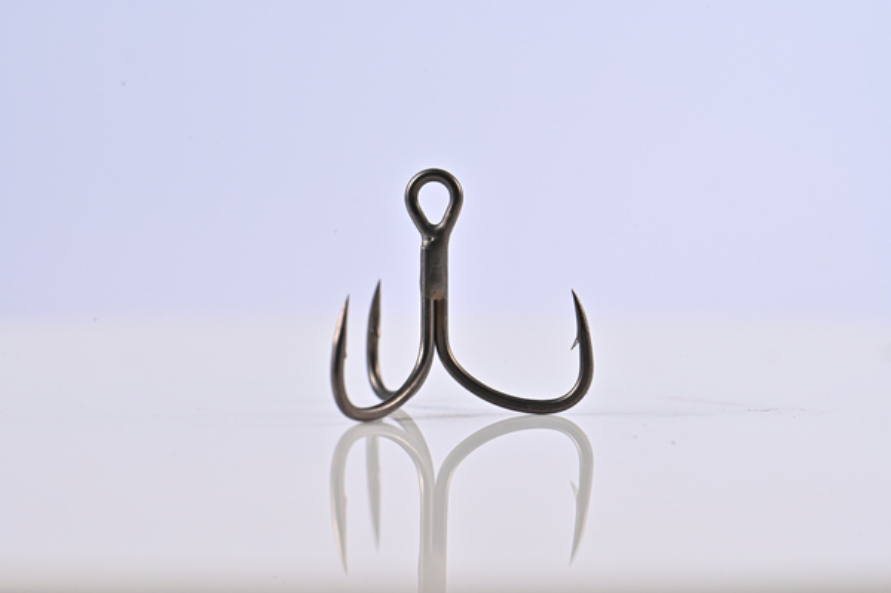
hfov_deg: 19.5
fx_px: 2597
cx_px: 446
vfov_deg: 13.0
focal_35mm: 105
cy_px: 296
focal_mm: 105
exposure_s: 1/125
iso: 100
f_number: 16
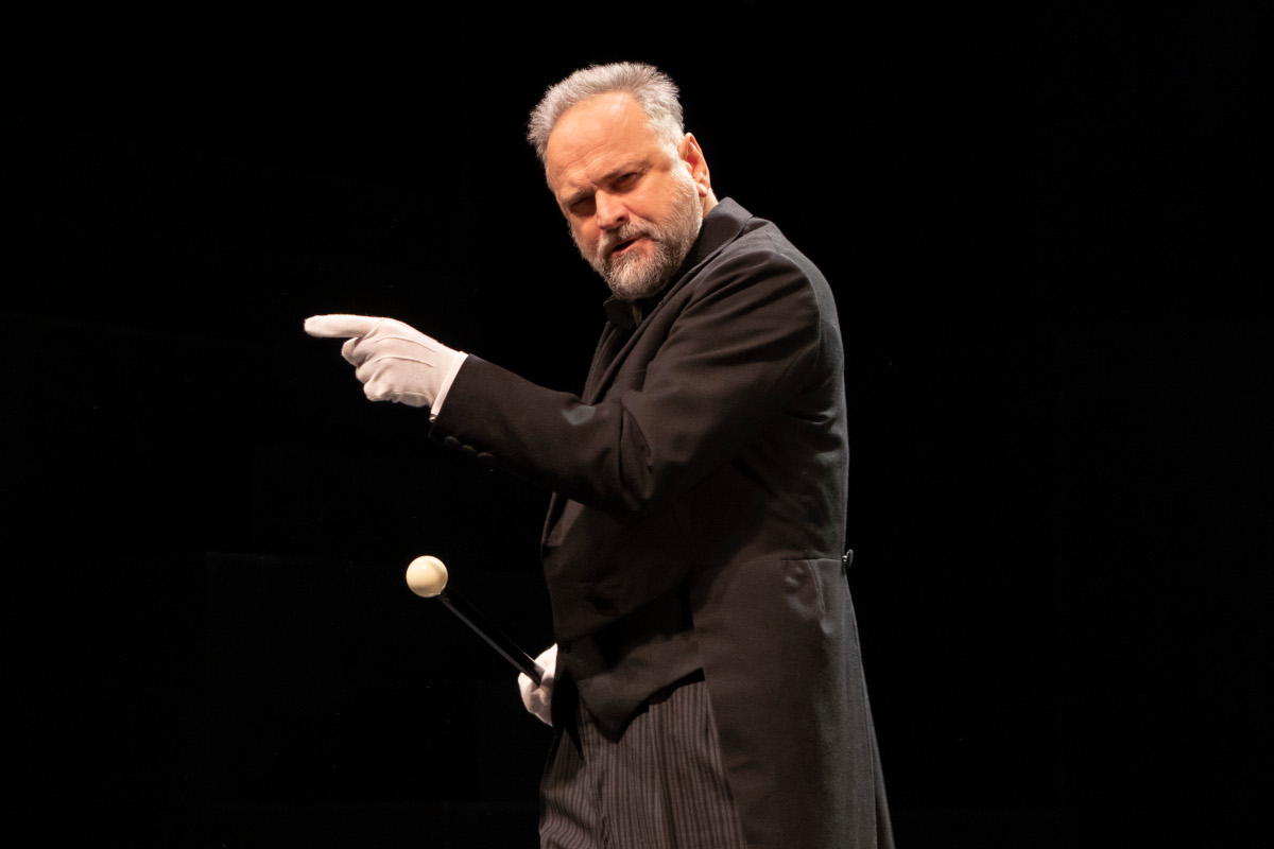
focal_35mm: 177
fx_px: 6263
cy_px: 424
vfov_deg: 7.8
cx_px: 637
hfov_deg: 11.6
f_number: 4
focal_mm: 118
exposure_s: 1/80
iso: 1000
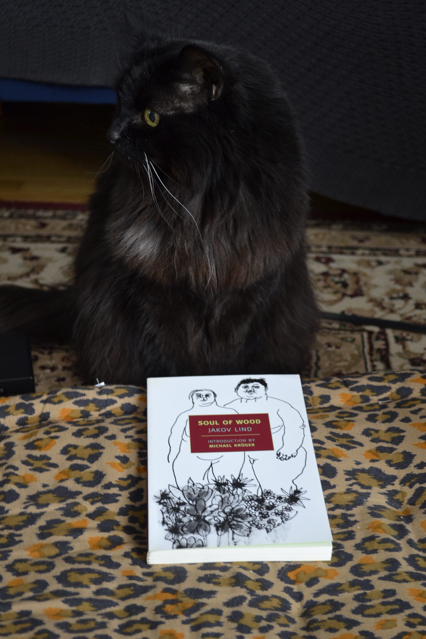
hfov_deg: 21.6
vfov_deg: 31.9
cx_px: 213
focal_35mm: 63
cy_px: 320
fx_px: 1118
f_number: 5.3
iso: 400
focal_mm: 42
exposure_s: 1/2.5
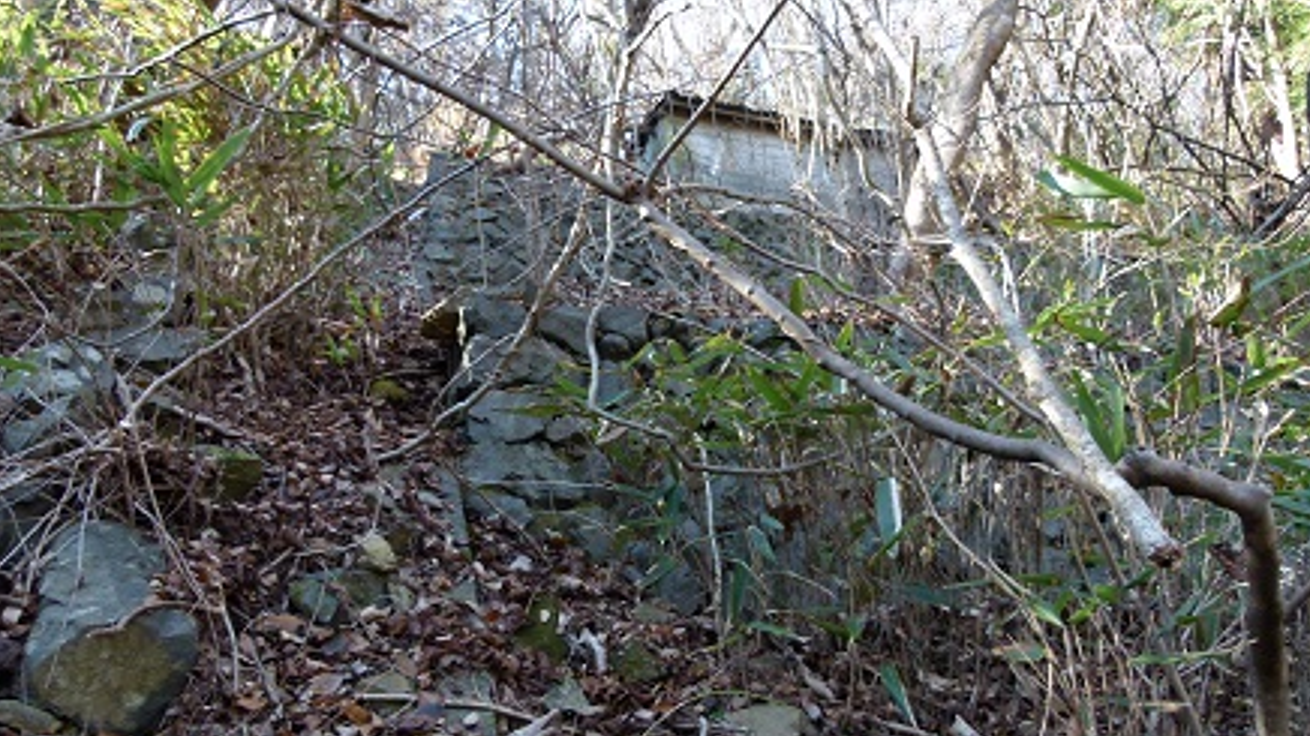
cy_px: 345
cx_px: 688
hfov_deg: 64.3
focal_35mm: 30
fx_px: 1042
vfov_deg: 38.9
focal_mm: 4.5
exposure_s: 1/60
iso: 100
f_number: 2.8
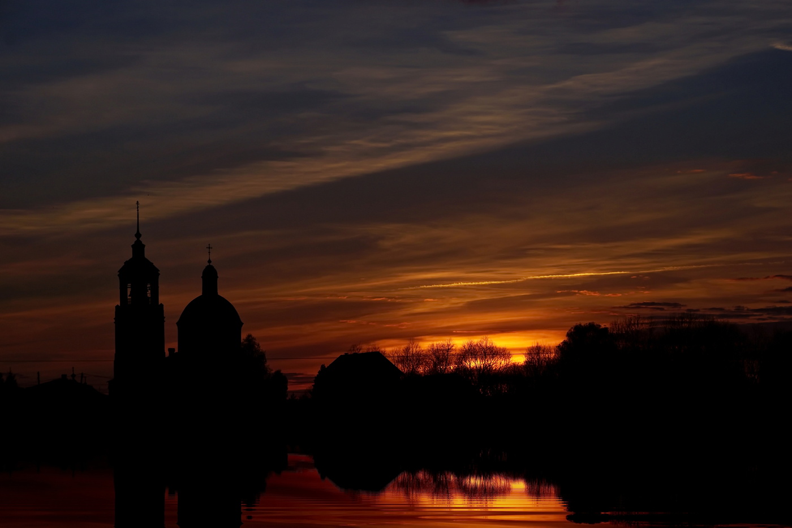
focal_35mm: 135
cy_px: 264
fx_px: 2969
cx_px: 396
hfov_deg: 15.2
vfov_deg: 10.2
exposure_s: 1/400
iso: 100
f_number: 9
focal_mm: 90
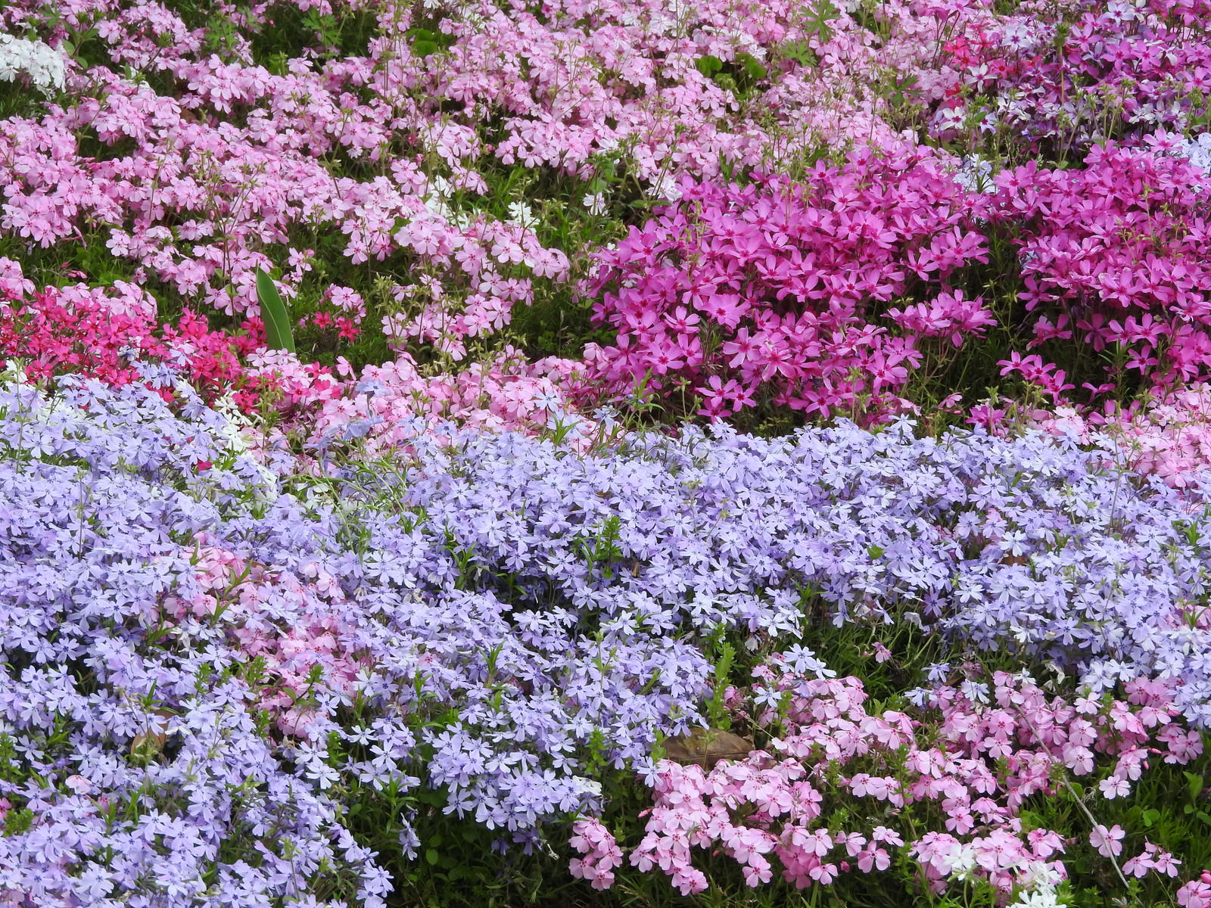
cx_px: 606
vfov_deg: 6.8
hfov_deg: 9.0
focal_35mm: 220
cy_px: 454
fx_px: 7696
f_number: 5.3
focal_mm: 39.4
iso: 100
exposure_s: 1/250
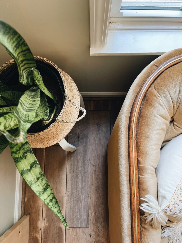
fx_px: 182
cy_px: 122
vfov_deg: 67.3
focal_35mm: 26
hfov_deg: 53.1
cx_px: 91
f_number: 1.6
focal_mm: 5.1
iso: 200
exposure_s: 1/60
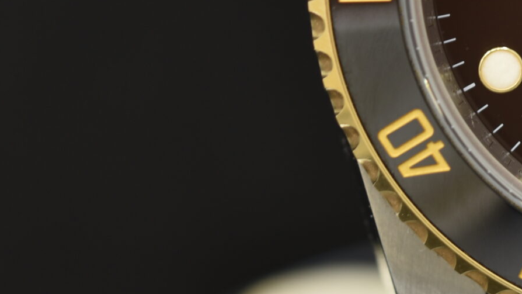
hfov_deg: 5.3
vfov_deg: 3.0
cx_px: 583
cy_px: 14
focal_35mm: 405
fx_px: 5606
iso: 100
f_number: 5
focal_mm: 90
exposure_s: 1/10
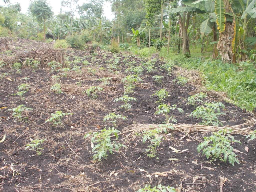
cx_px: 128
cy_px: 96
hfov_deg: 47.9
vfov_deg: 36.8
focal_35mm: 39
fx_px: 288
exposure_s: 1/80
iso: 80
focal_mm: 6.9
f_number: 3.9
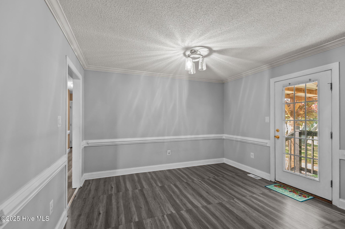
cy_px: 114
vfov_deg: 73.7
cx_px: 172
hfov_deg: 96.8
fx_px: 153
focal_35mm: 16
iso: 400
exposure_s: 1/13
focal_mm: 16
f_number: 4
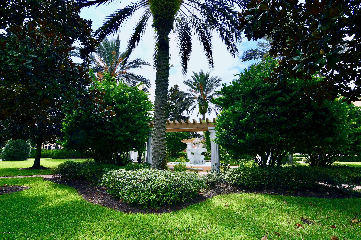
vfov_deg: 73.7
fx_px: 160
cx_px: 180
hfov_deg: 96.7
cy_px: 120
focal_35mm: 16
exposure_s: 1/250
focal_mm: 11
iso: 110
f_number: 8
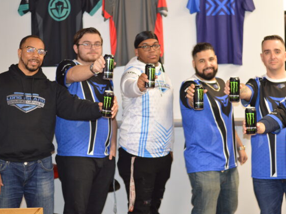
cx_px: 157
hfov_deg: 23.6
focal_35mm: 83
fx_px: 685
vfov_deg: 17.8
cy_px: 108
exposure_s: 1/60
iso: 400
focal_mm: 50
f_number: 2
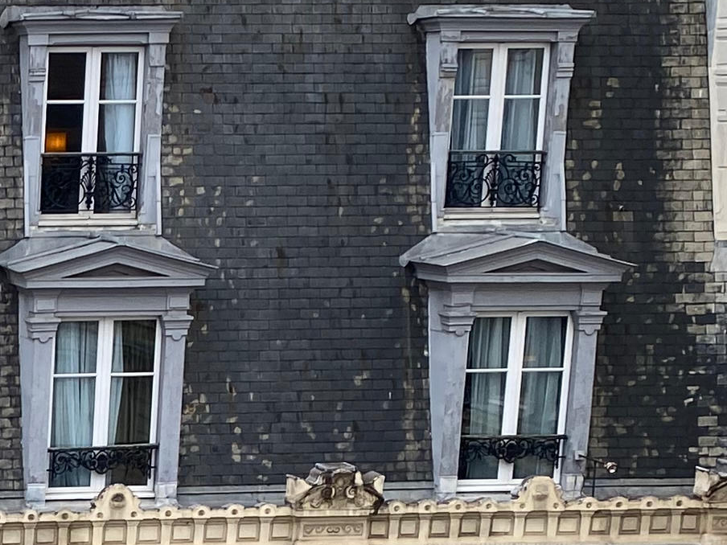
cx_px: -392
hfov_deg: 15.5
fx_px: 2436
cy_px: 768
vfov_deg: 12.3
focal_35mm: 116
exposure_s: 1/369
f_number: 1.8
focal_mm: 4.25
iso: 32
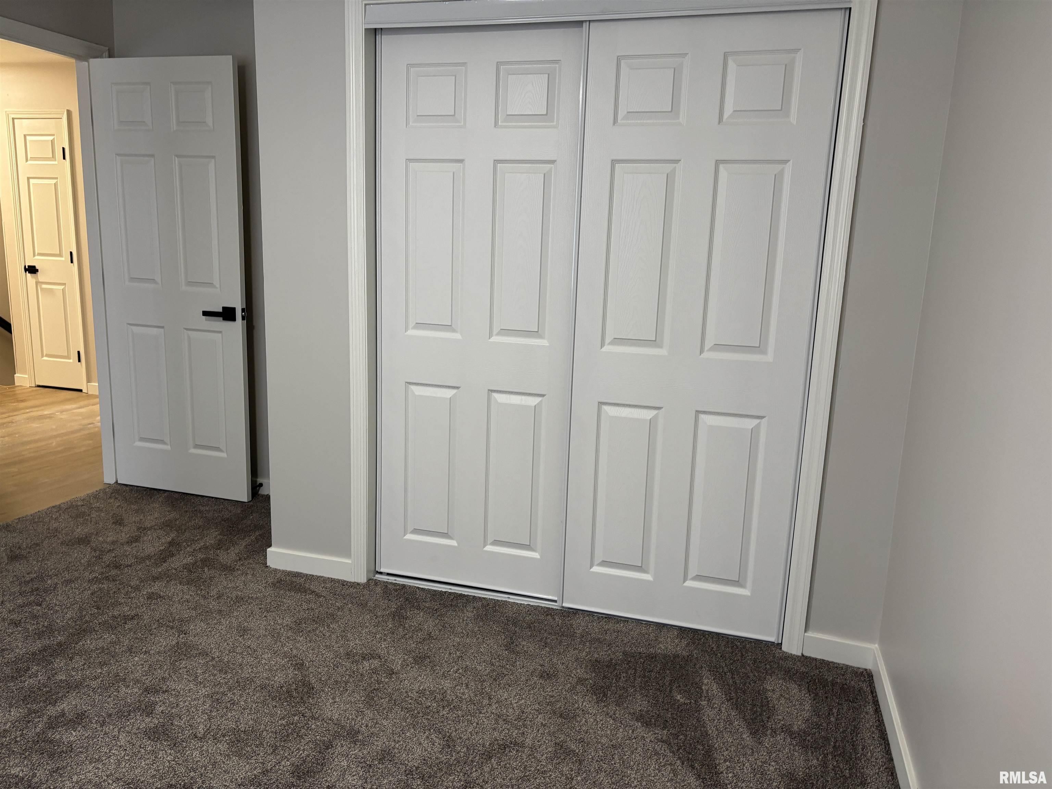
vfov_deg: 53.1
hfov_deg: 67.3
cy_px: 394
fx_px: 790
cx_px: 526
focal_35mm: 26
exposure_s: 1/57
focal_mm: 5.96
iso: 125
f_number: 1.6
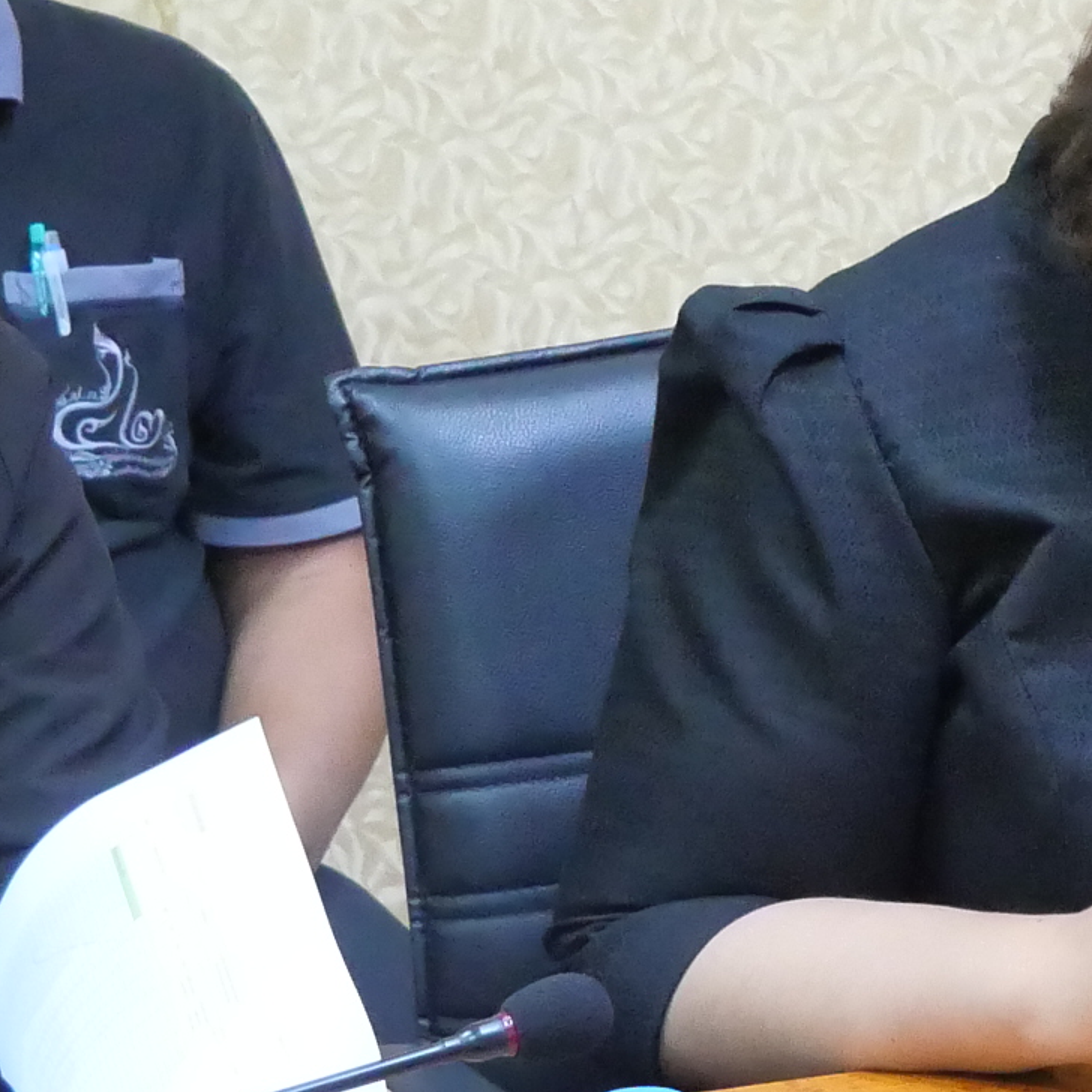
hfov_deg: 7.8
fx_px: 7888
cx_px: 1294
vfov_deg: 7.9
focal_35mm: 221
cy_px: 153
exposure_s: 1/20
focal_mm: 25
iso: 3200
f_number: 4.5
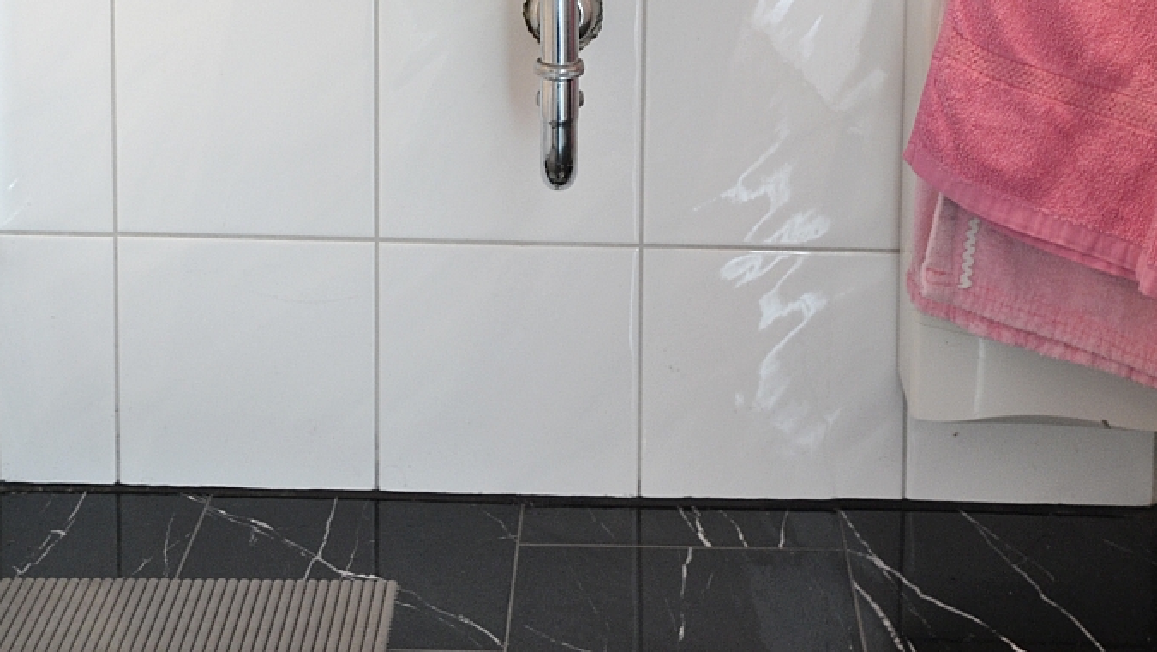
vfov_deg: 16.2
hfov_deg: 31.4
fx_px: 2056
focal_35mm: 67
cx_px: 554
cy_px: -367
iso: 800
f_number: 3.5
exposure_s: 1/50
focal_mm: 24
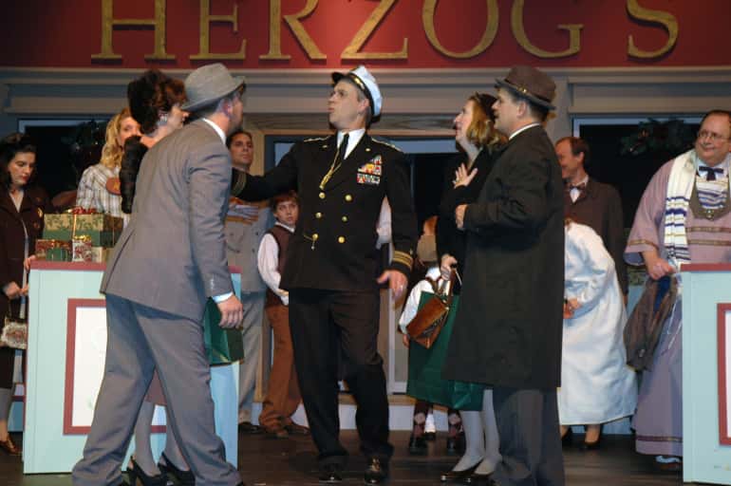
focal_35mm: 72
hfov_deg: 28.1
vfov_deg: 18.9
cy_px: 243
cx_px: 366
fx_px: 1461
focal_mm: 48
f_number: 4.5
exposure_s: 1/60
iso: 400
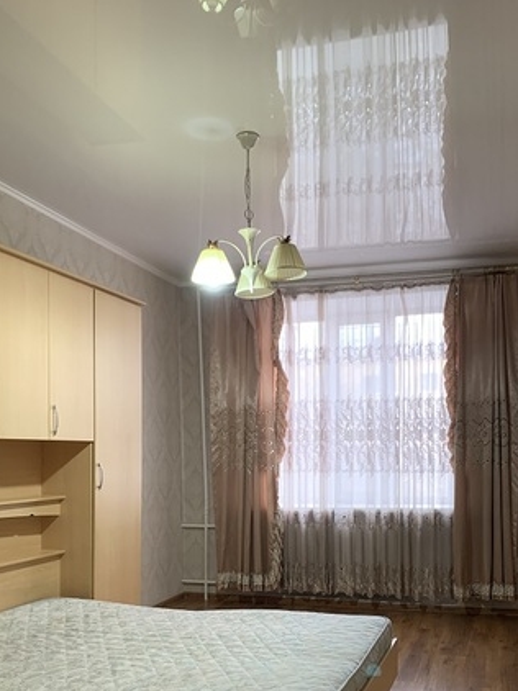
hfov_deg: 38.6
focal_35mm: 37
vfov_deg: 49.0
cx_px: 284
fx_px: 739
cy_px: 478
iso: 160
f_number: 1.8
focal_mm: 4.25
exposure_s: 1/60
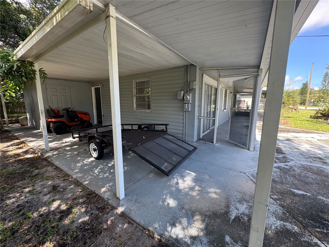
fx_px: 133
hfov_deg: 102.1
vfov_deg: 85.7
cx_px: 164
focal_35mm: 14
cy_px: 124
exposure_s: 1/99
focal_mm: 2.22
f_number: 2.2
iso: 50
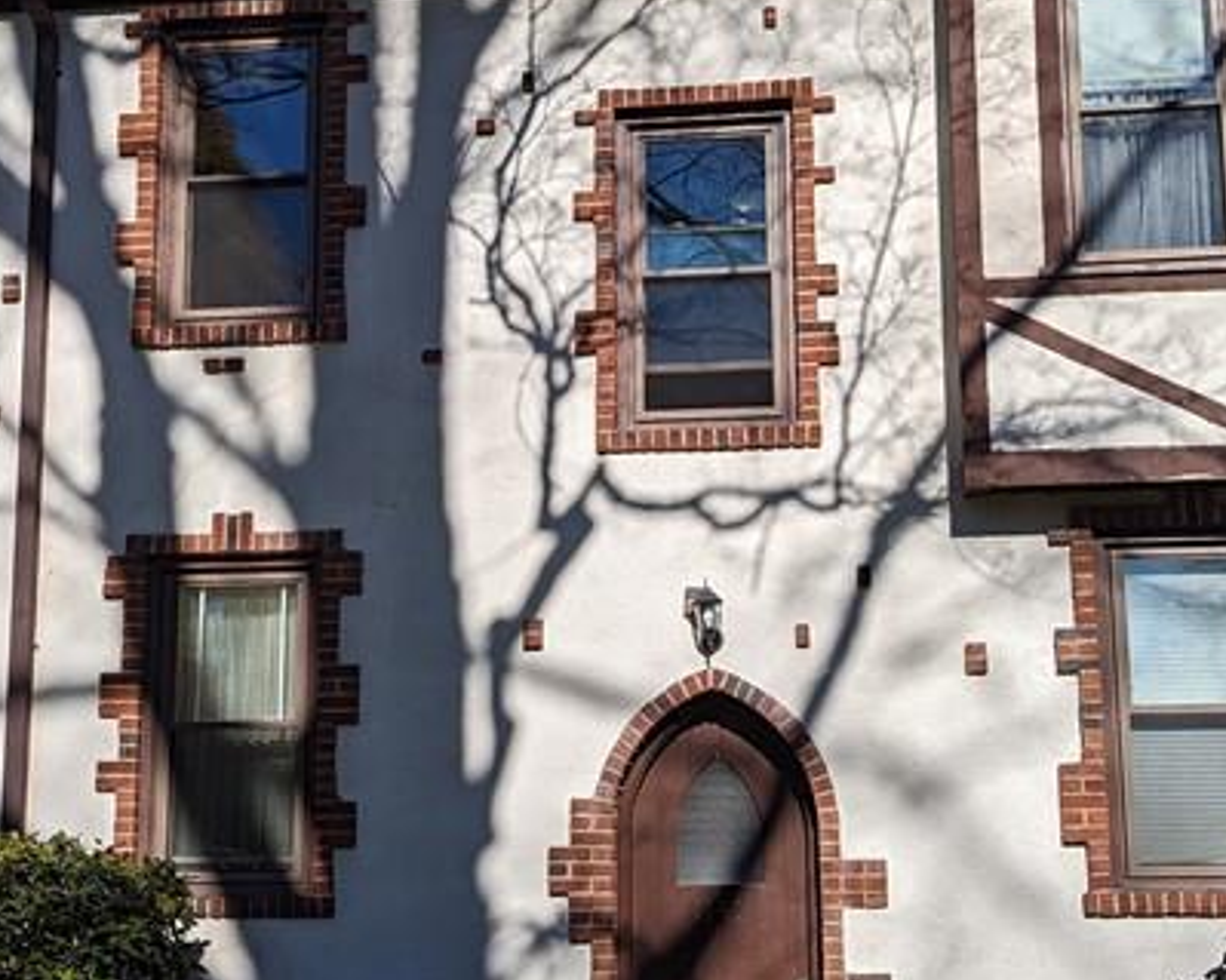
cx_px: 613
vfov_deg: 25.3
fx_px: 2177
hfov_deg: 31.5
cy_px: 402
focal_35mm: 60
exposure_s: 1/3534
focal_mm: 6.81
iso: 44
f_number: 1.85
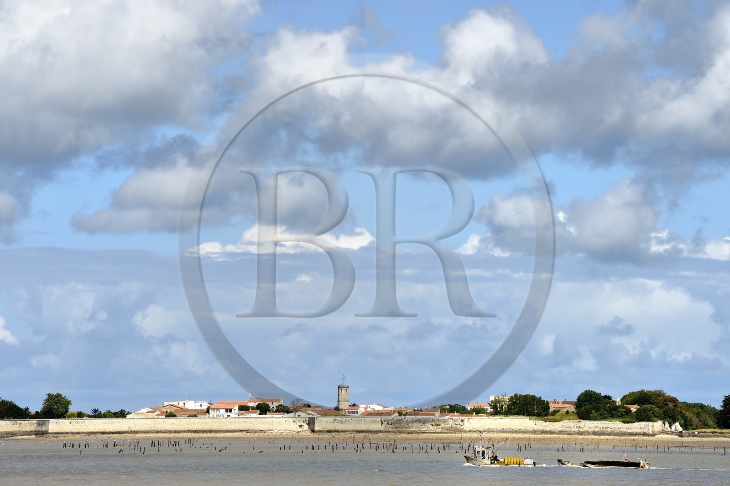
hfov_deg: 10.3
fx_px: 4053
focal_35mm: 200
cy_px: 243
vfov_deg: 6.9
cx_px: 365
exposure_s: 1/500
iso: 200
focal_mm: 200
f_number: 11
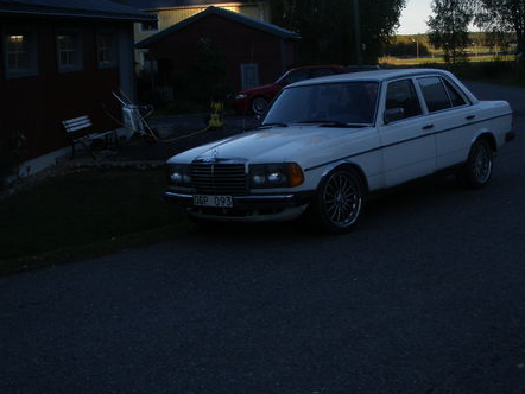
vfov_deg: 26.6
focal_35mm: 55
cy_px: 176
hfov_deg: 34.9
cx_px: 264
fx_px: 835
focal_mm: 6.7
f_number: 3.5
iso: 50
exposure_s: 1/160
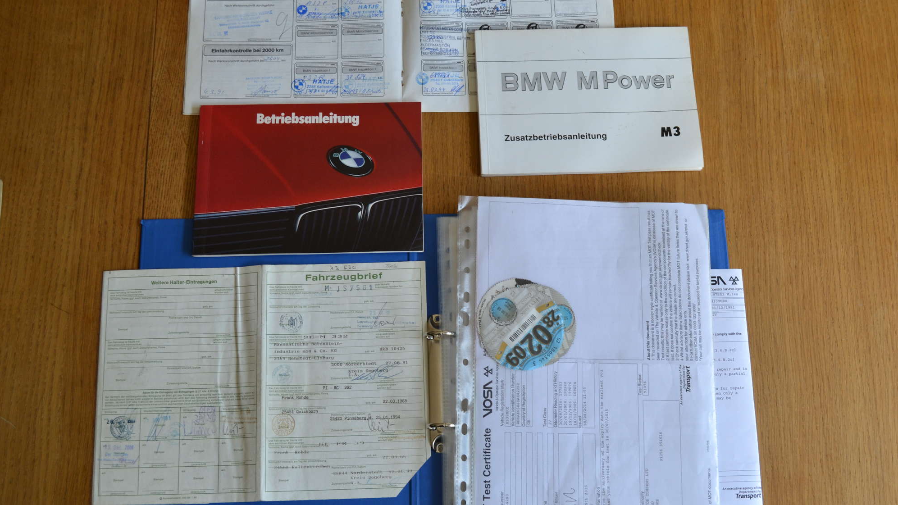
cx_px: 448
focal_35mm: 41
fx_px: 976
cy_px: 268
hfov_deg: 49.4
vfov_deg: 29.0
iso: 400
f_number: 5.6
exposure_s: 1/60
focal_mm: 26
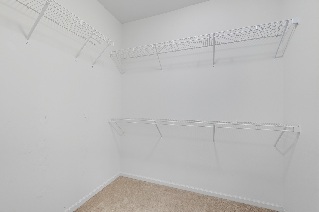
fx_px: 124
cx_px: 160
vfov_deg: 81.2
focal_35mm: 14
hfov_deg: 104.3
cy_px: 106
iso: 800
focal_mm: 14
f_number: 4
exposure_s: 1/400
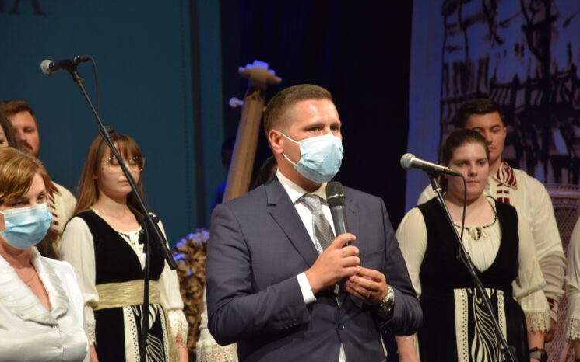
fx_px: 2554
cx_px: 290
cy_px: 186
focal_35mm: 162
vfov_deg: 8.1
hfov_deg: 13.0
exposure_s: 1/60
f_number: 5.6
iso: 800
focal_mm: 105
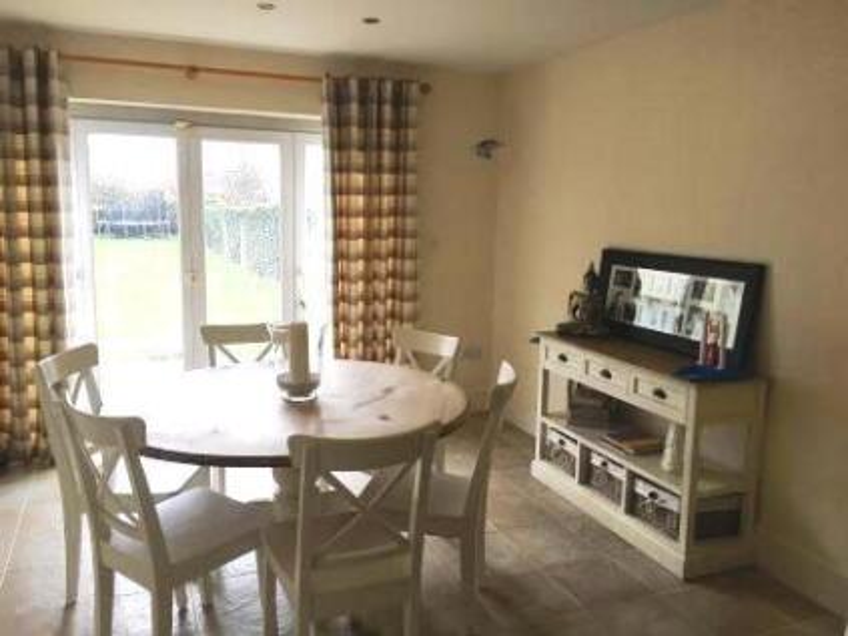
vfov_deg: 48.2
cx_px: 424
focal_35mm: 29
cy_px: 318
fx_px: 710
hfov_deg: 61.7
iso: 32
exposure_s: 1/33
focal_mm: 4.15
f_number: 2.2
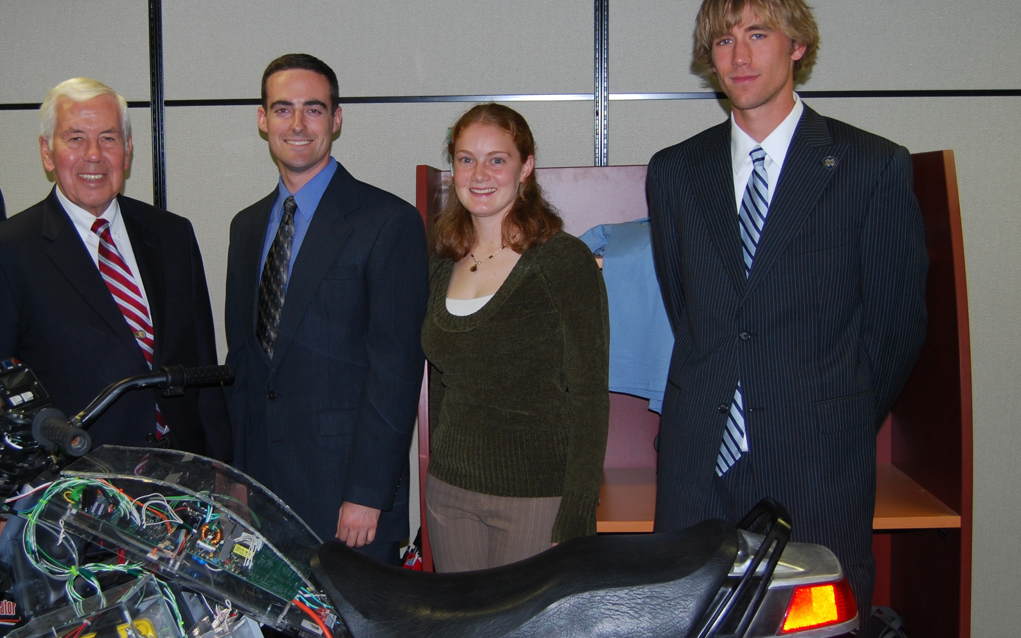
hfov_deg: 44.1
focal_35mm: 45
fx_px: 1252
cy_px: 301
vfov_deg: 28.6
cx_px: 403
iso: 200
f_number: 3.8
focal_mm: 20
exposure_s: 1/60
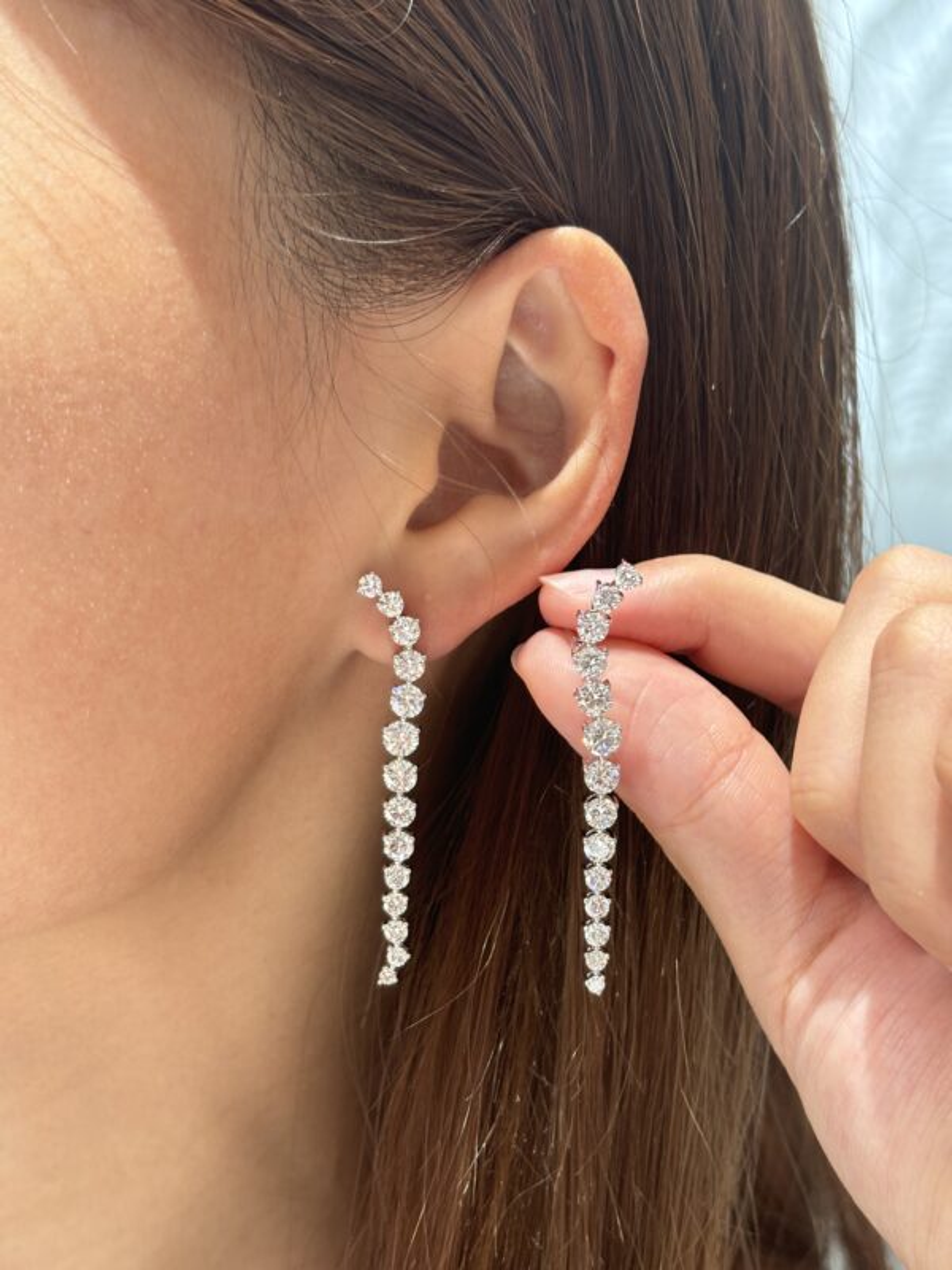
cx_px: 476
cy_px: 635
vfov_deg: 36.8
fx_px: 1907
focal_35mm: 52
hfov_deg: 28.0
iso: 64
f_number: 1.6
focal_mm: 5.96
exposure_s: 1/50
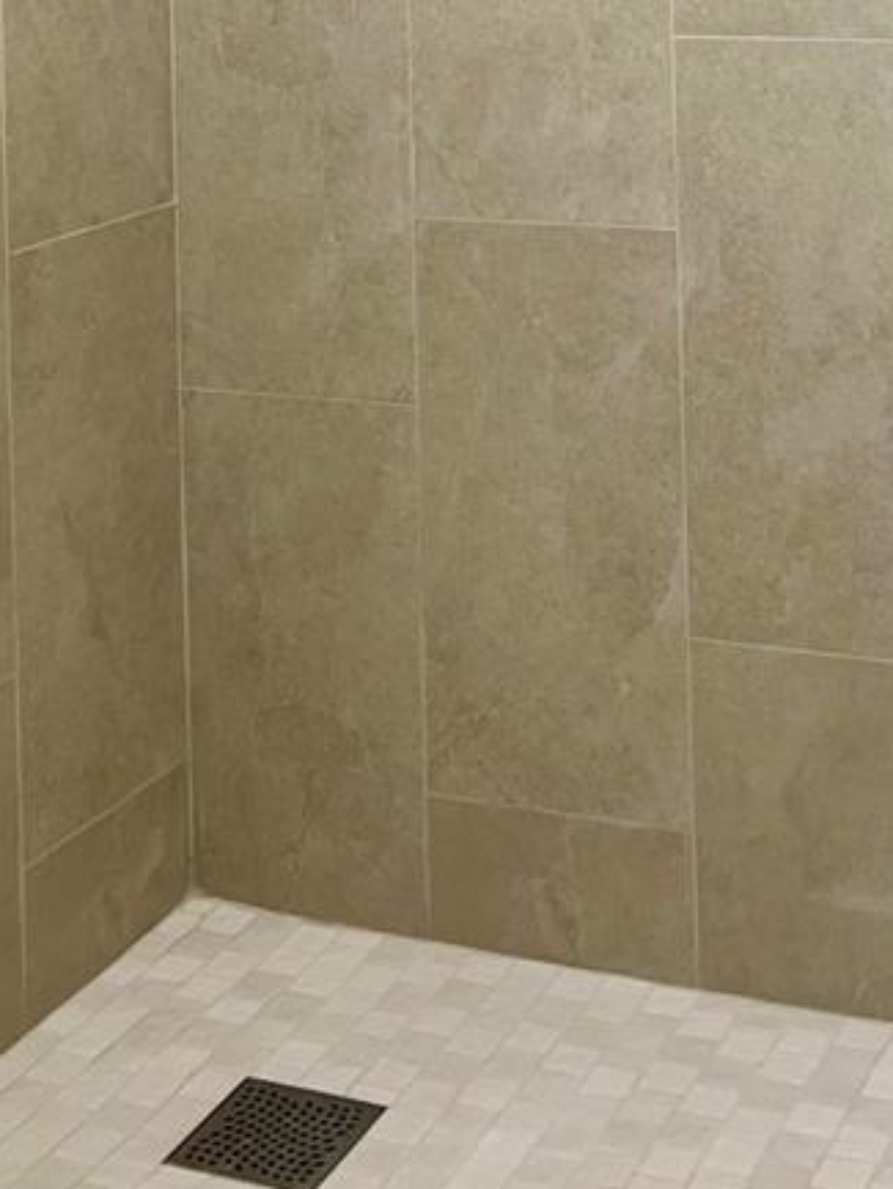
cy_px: -264
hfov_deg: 20.3
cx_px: 659
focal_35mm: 72
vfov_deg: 24.3
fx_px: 2475
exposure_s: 1/120
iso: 125
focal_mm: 5.7
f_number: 1.5
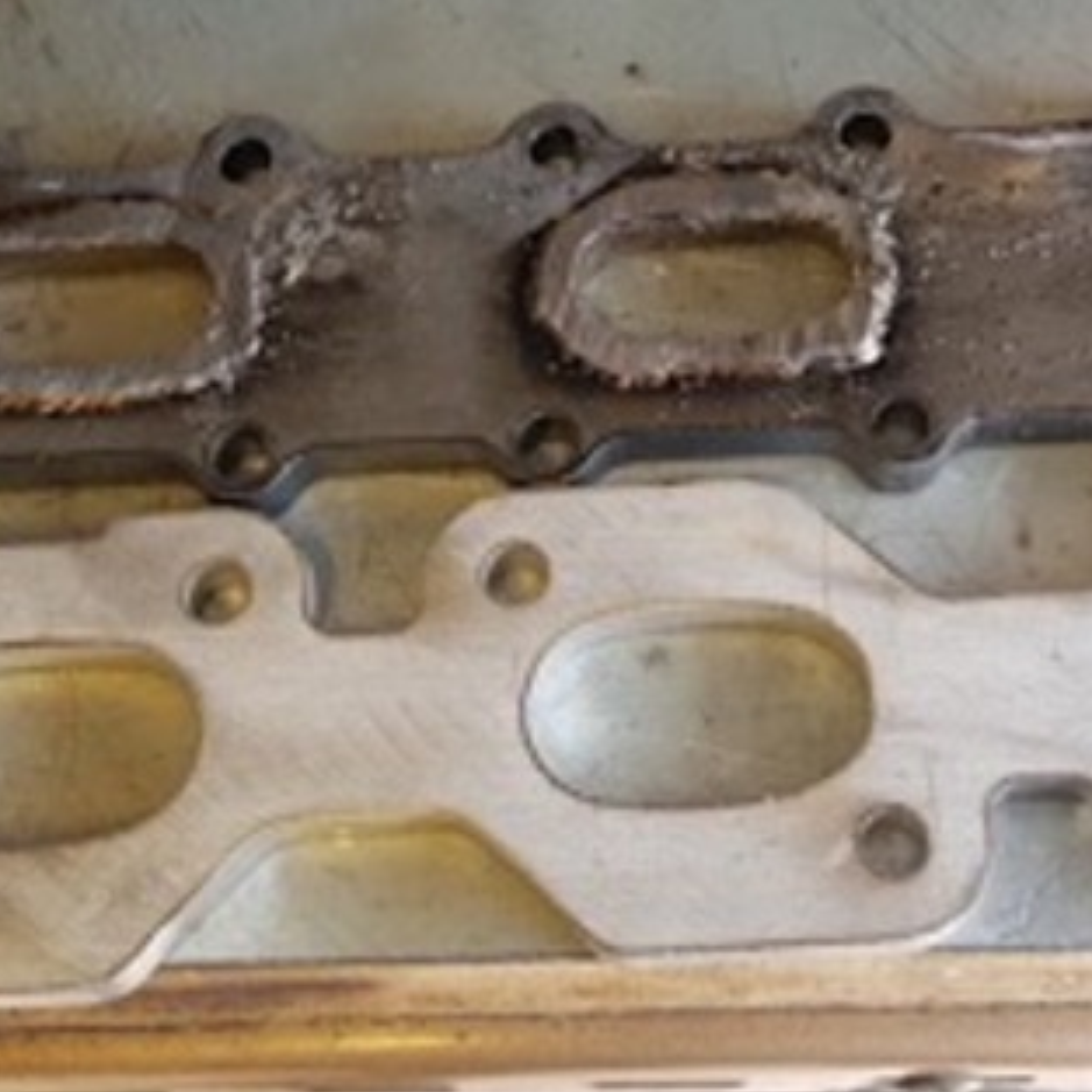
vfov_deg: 36.0
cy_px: 499
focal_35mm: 47
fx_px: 1677
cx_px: 649
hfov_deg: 35.9
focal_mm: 4.2
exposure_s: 1/50
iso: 160
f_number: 1.7
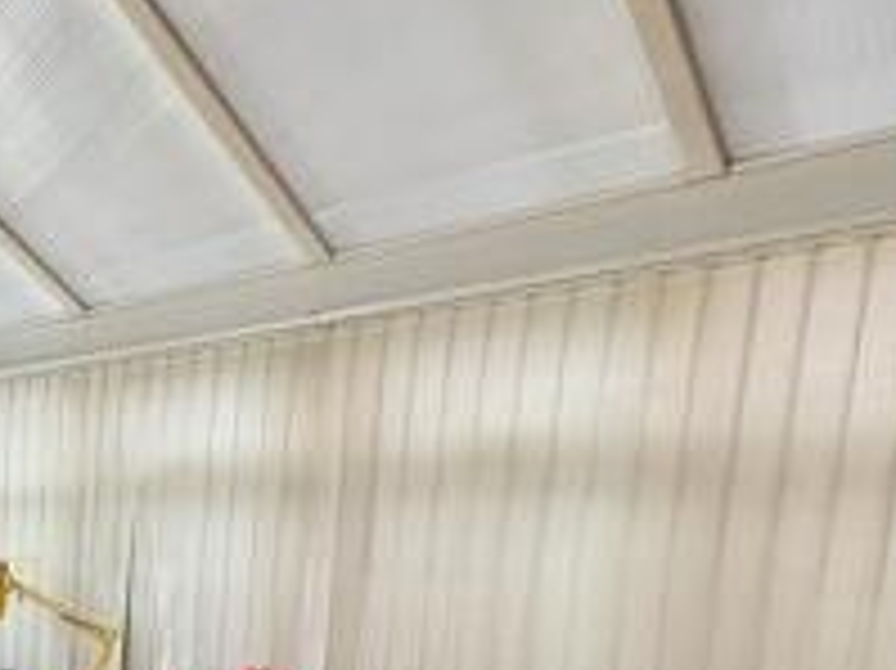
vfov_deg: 31.6
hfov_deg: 34.0
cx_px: -250
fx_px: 1061
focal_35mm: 41
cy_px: 713
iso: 50
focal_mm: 2.22
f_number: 2.2
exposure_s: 1/171
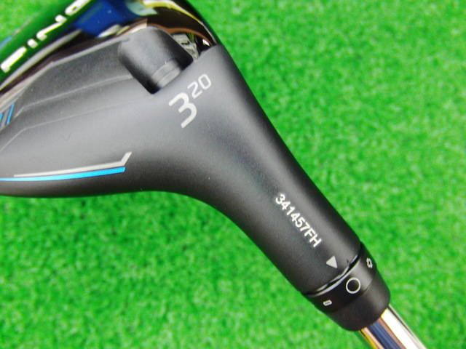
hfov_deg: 50.1
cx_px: 233
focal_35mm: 37
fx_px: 498
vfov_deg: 38.7
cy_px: 174
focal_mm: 6.42
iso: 400
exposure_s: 1/15
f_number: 3.6
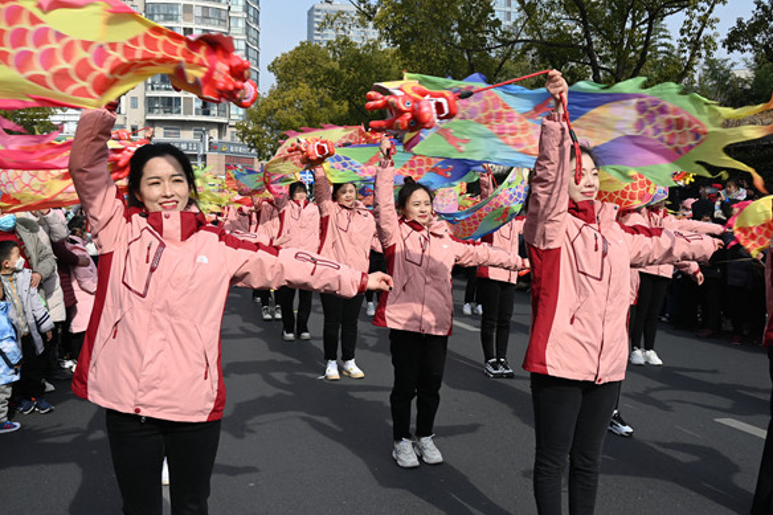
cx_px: 383
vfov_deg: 35.0
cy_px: 252
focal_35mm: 38
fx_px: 816
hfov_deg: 50.7
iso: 160
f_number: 9
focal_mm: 37
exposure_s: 1/320
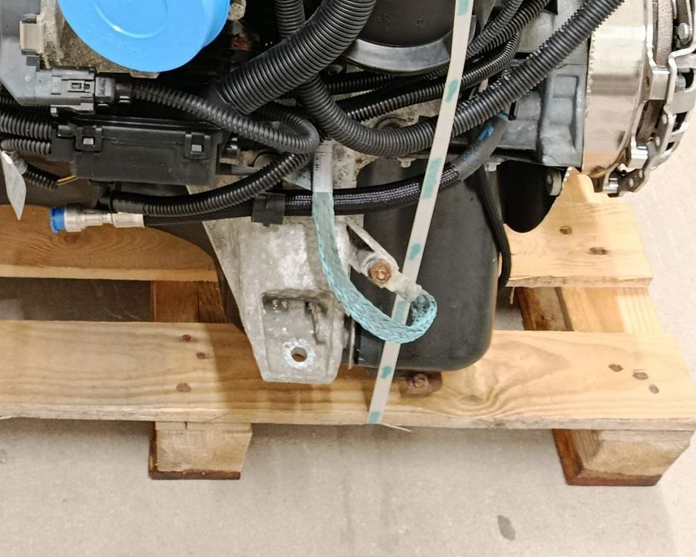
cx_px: 133
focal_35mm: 56
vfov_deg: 25.3
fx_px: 1153
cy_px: -47
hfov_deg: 32.6
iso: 1523
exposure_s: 1/25
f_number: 1.7
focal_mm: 5.24
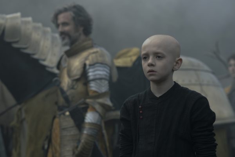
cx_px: 118
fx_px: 731
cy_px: 78
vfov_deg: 12.2
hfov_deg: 18.3
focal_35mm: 112
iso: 1250
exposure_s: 1/640
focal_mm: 112
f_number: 5
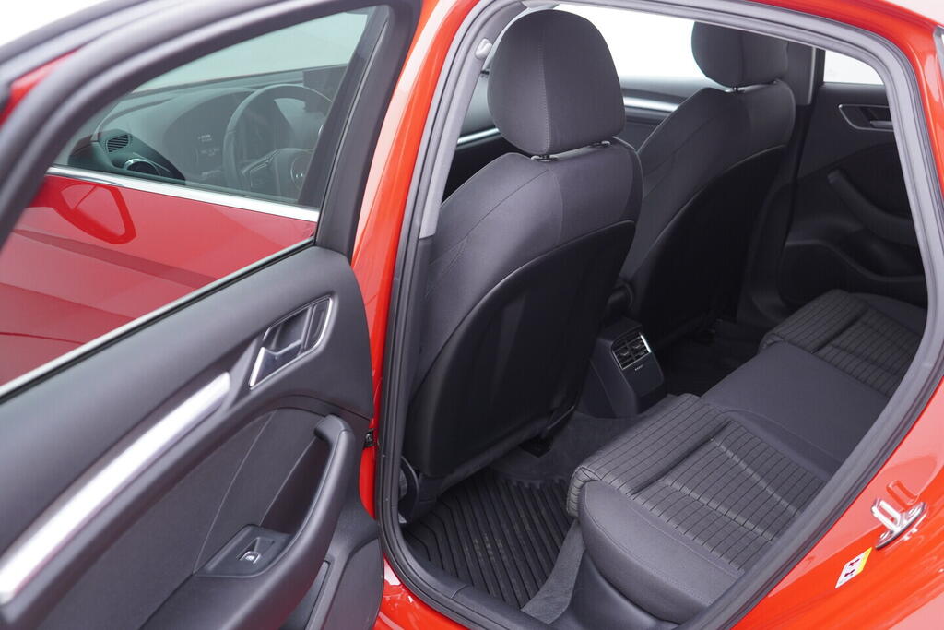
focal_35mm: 36
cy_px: 315
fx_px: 944
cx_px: 472
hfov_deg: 53.1
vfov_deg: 36.9
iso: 400
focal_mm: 24
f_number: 2.8
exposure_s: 1/40
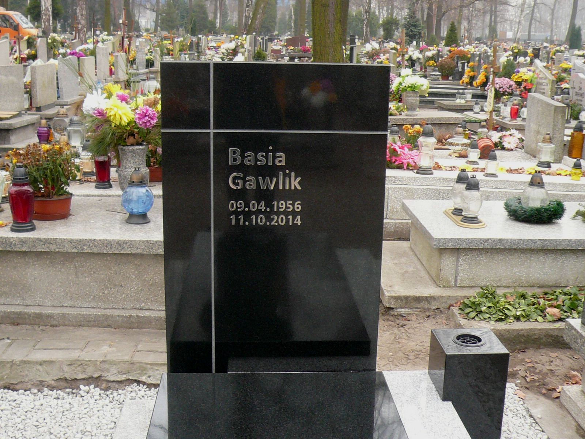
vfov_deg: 32.9
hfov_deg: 42.9
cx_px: 292
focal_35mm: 44
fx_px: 744
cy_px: 220
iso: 100
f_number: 2.8
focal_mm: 4.7
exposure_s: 1/50
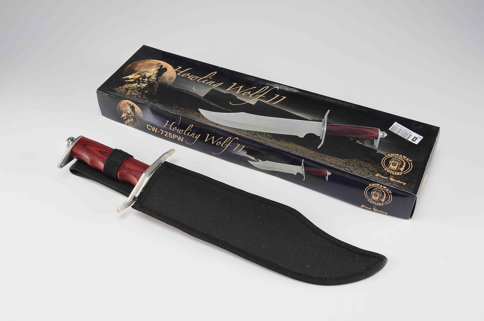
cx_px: 242
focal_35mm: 42
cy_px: 160
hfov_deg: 46.5
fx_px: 563
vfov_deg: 31.8
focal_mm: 28
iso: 100
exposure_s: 1/80
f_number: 10
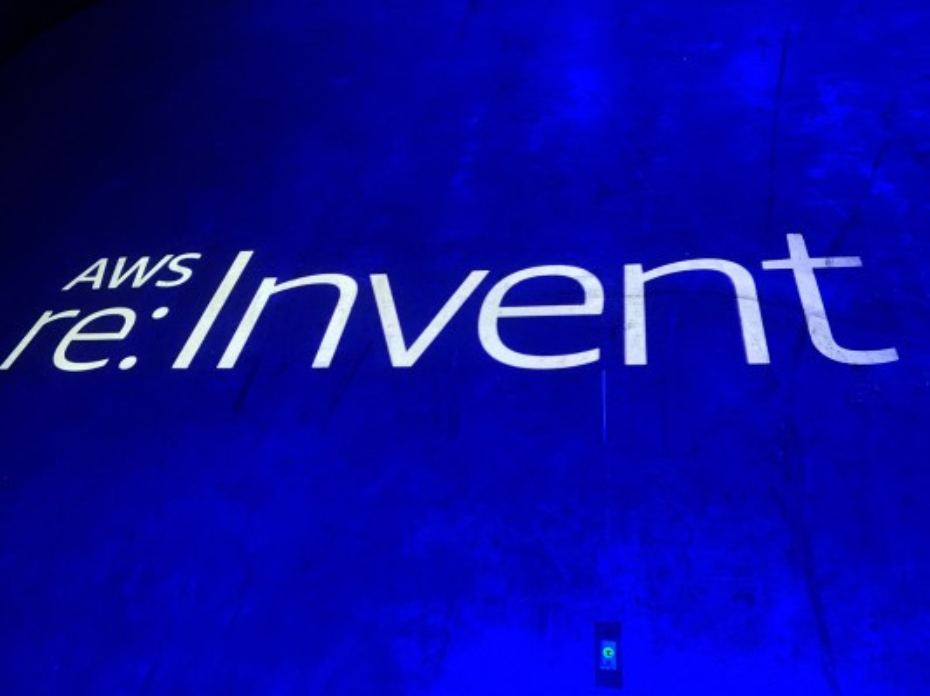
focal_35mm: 26
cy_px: 348
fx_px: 698
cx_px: 465
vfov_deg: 53.0
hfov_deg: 67.3
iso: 500
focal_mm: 4.25
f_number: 1.8
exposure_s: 1/30
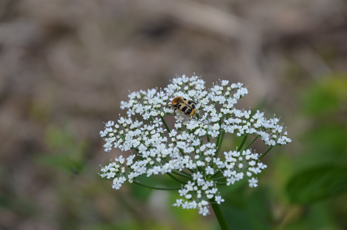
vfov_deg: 8.7
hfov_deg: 13.1
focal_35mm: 158
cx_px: 174
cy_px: 115
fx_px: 1515
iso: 200
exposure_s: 1/200
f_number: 7.1
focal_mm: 105
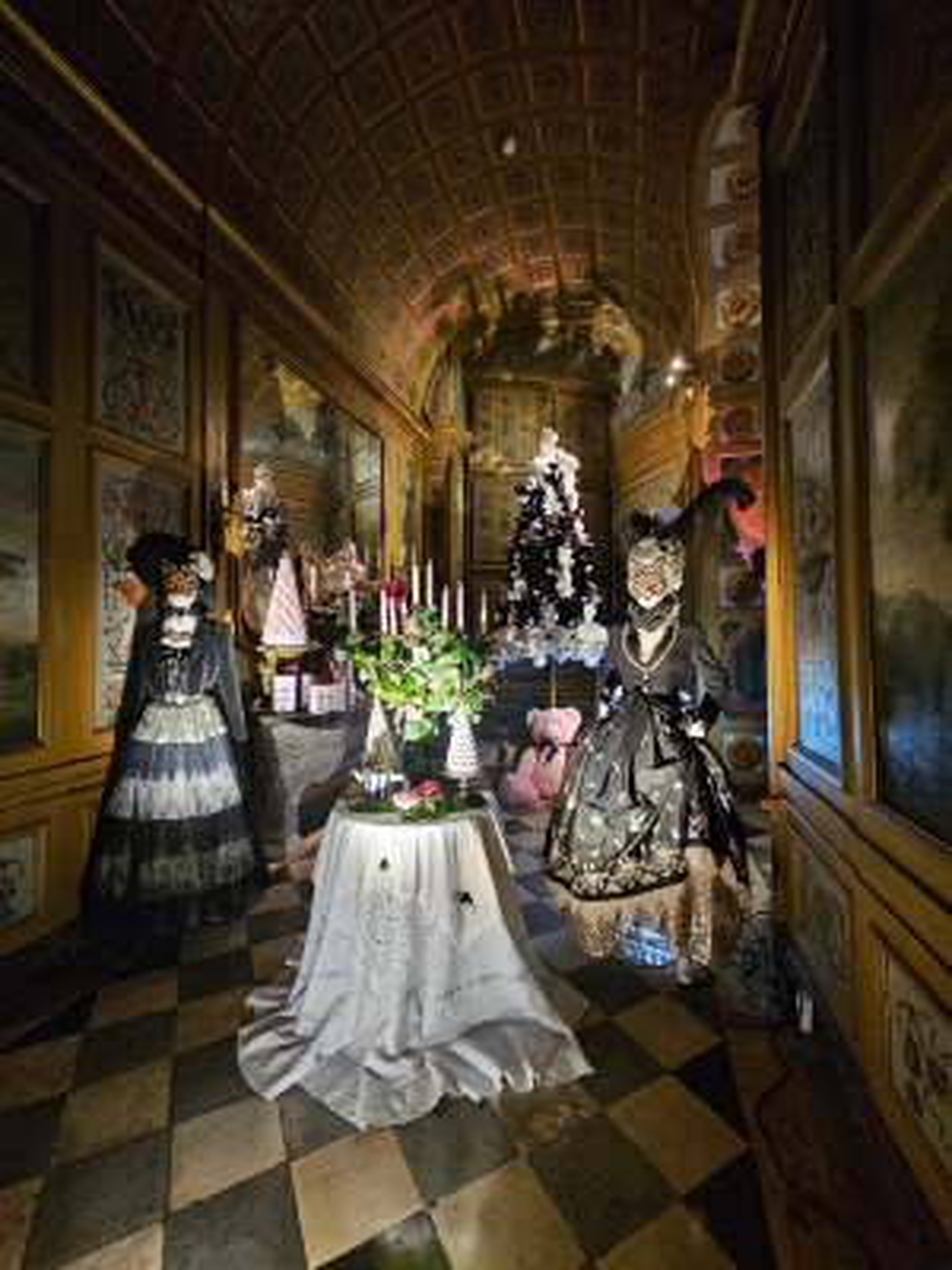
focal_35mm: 13
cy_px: 635
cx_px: 476
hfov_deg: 89.9
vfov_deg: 106.2
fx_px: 477
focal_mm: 2.2
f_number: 2.2
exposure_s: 1/25
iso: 640
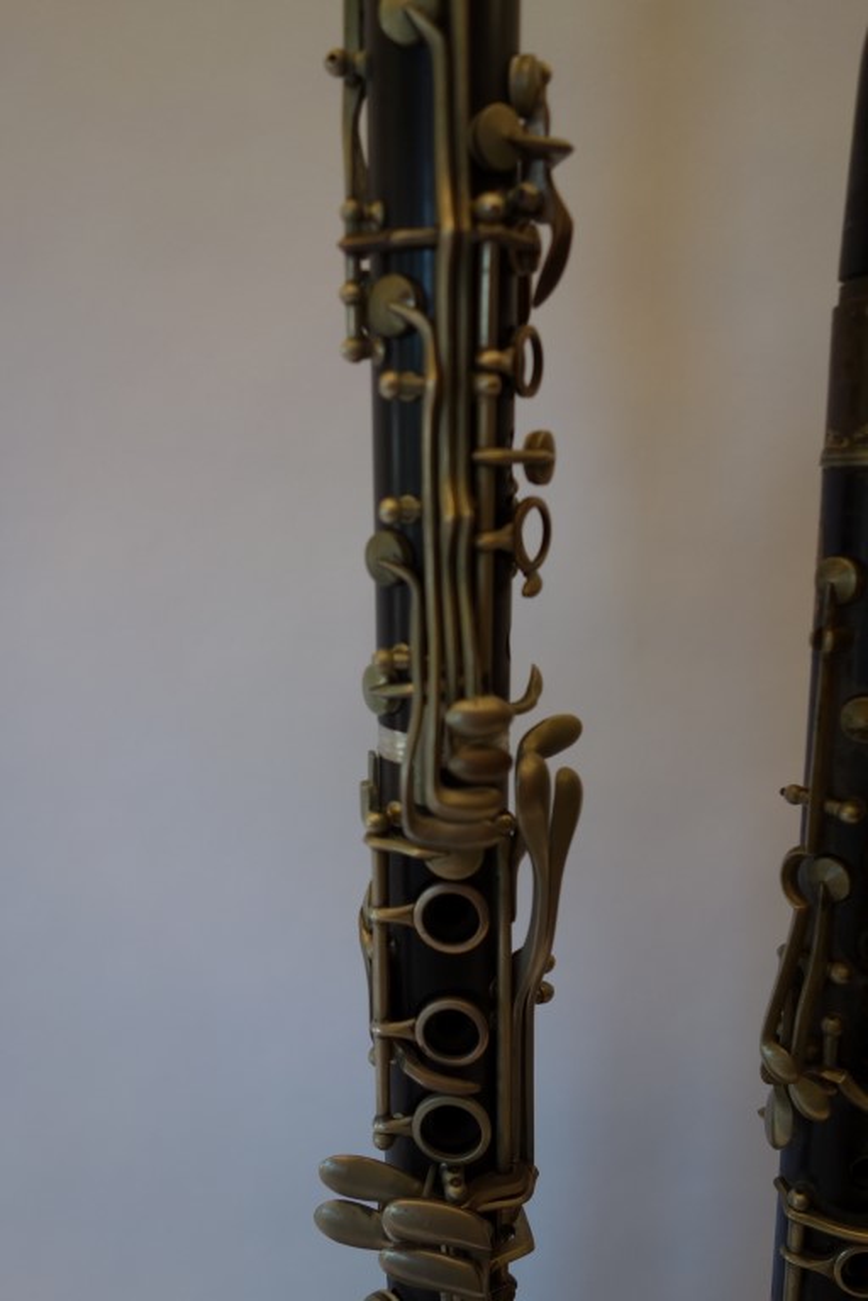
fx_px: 1013
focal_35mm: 28
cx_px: 434
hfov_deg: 46.4
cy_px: 650
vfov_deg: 65.5
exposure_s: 1/100
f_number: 2.8
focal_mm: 10.4
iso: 125
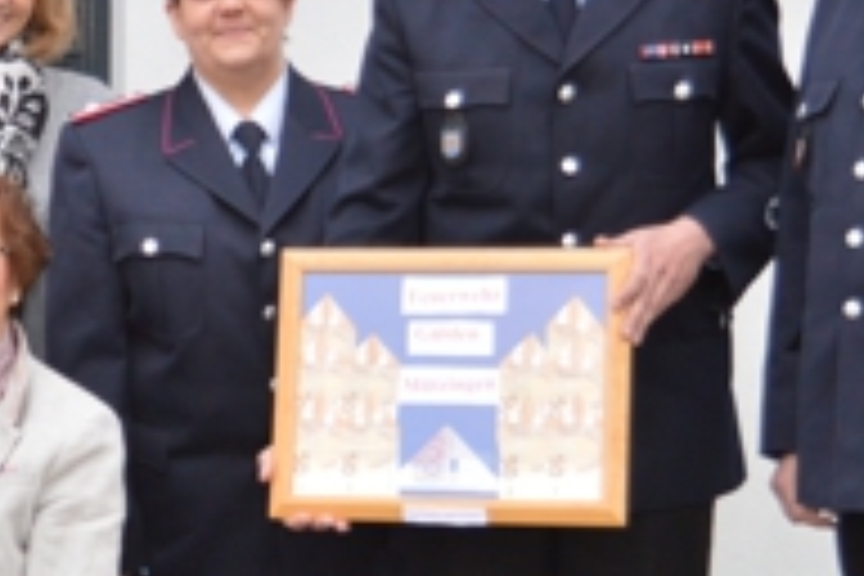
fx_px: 3408
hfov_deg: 14.2
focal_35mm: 142
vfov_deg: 9.7
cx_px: -68
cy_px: 338
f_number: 4.2
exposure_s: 1/200
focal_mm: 28
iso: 800
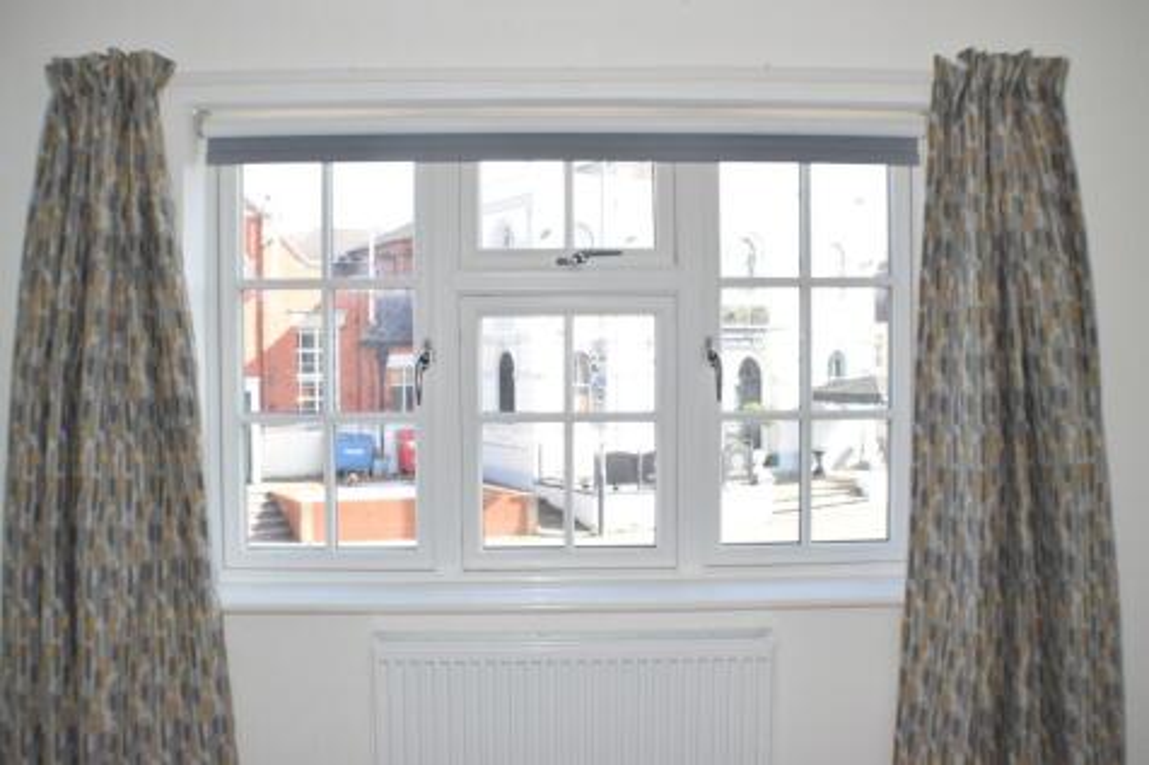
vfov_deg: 30.8
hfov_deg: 45.0
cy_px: 382
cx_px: 574
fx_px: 1388
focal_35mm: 44
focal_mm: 29
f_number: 7.1
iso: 125
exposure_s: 1/50
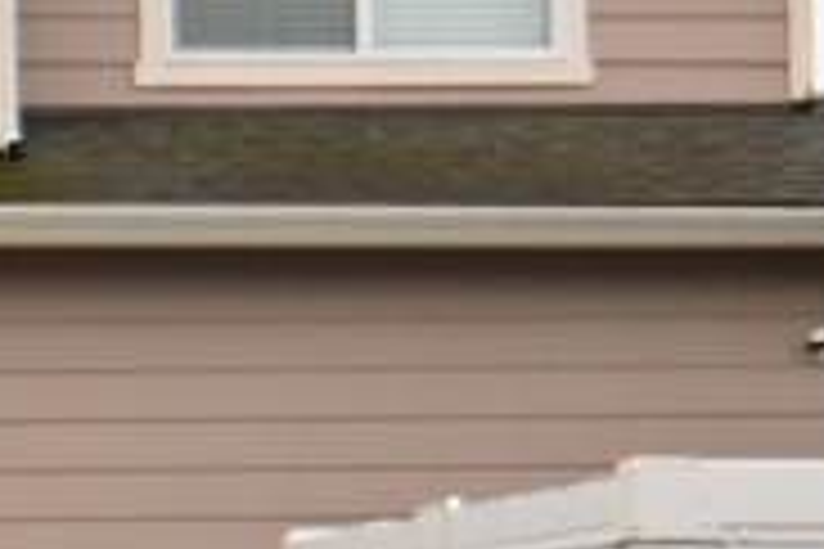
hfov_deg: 8.1
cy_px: 713
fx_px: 5768
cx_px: -189
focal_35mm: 252
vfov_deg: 5.4
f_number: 4.5
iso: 320
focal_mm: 24
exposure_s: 1/200
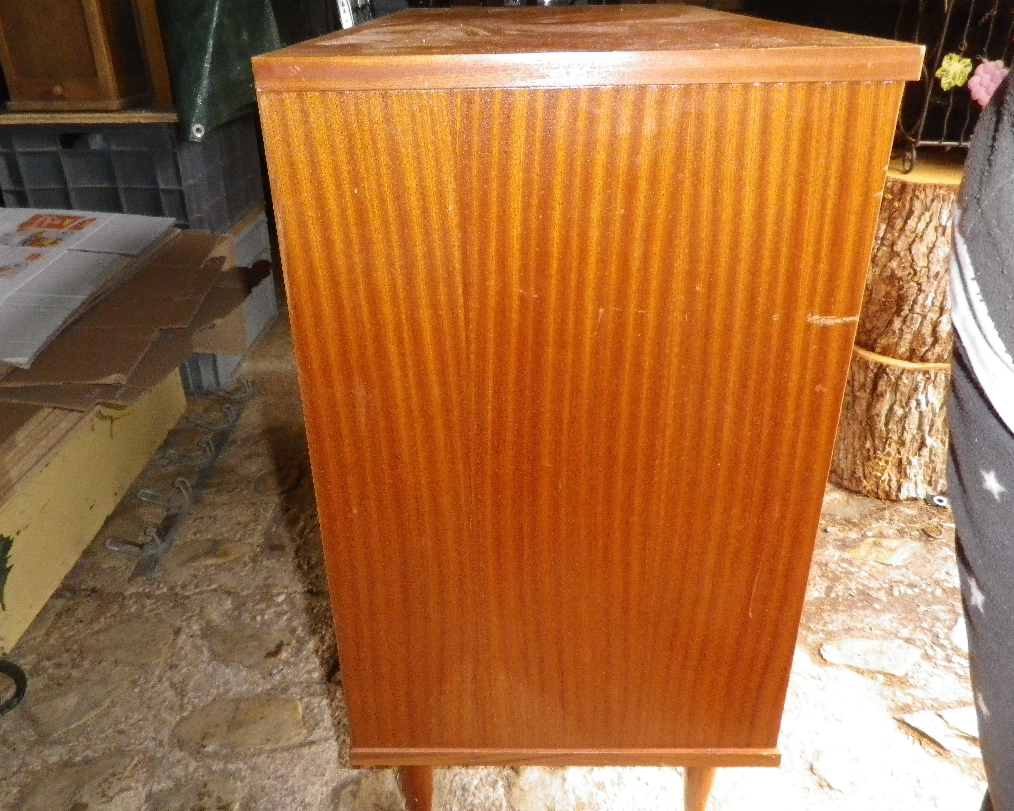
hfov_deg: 64.1
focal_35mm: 27
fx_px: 810
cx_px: 499
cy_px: 417
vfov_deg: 53.2
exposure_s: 1/50
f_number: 3.5
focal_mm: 4.5
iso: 400
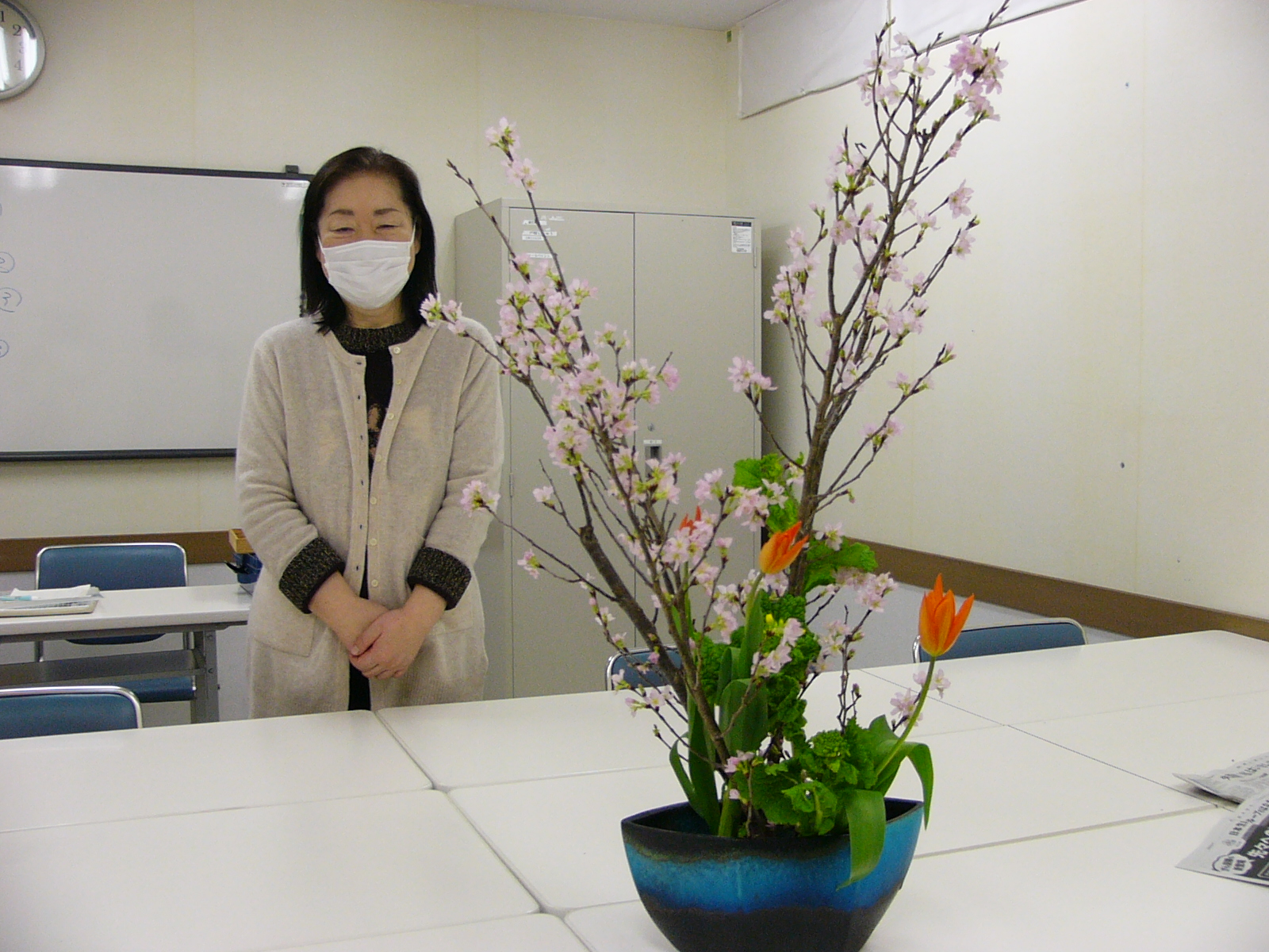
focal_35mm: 37
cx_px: 634
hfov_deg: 50.1
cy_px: 476
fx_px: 1356
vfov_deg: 38.7
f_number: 2.8
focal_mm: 4.9
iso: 150
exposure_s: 1/60
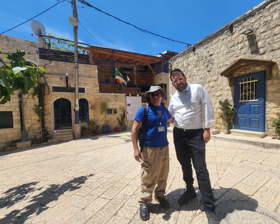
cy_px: 116
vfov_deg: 87.9
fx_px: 116
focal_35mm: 14
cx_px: 154
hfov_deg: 100.4
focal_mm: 2.2
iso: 50
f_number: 2.2
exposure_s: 1/2140
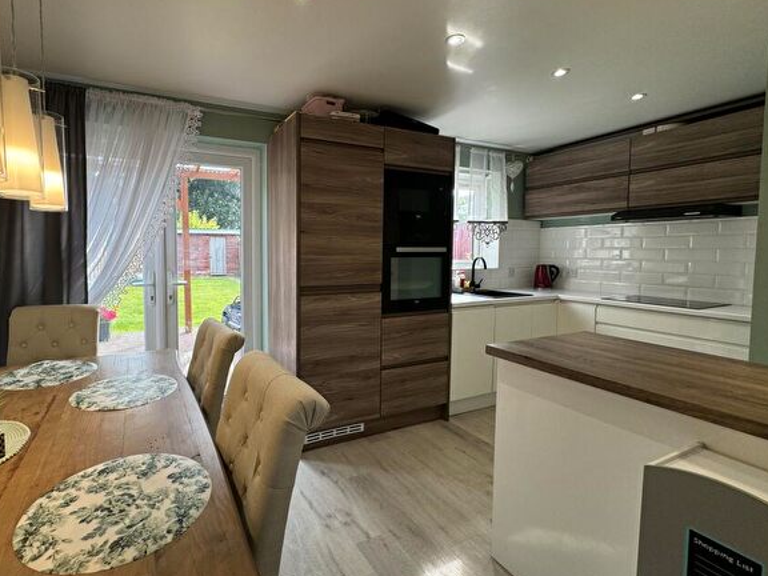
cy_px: 271
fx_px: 377
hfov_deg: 90.0
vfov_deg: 74.7
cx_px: 313
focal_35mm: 17
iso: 64
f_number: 2.2
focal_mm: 2.22
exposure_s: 1/100
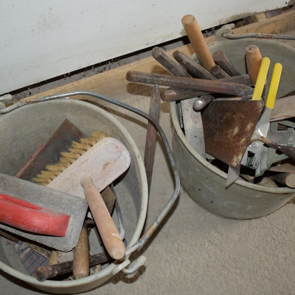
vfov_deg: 36.1
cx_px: 159
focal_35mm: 47
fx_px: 453
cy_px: 147
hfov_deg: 36.0
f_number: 3.8
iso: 800
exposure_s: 1/60
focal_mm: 20
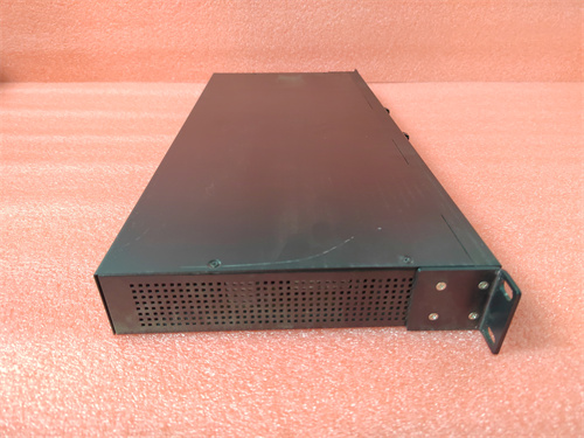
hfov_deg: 73.9
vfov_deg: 58.9
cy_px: 219
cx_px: 292
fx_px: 388
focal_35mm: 23
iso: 2625
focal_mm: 5.52
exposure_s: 1/33.3
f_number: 1.9
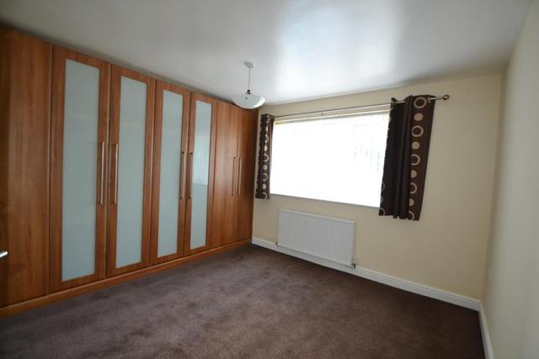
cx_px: 270
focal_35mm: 15
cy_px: 180
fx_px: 225
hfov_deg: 100.4
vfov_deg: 77.4
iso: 1100
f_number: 3.5
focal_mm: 10
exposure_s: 1/60
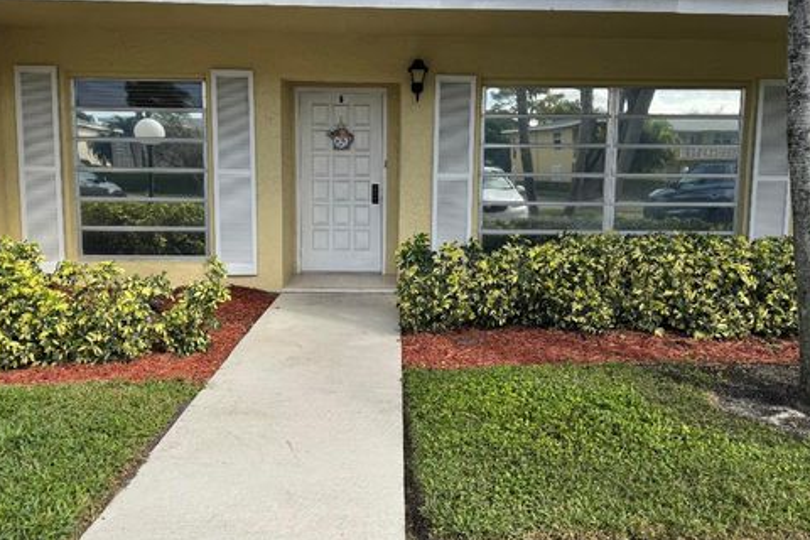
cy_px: 227
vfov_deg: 49.4
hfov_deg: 69.4
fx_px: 585
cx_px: 400
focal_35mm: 26
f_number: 1.78
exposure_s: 1/2506
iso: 80
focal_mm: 6.76
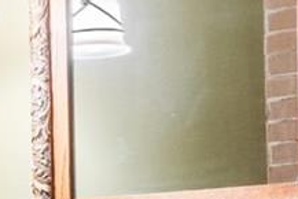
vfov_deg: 11.0
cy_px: 259
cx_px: -15
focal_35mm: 122
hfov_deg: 16.4
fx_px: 1008
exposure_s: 1/1.25
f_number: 8
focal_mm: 16.5
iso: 400
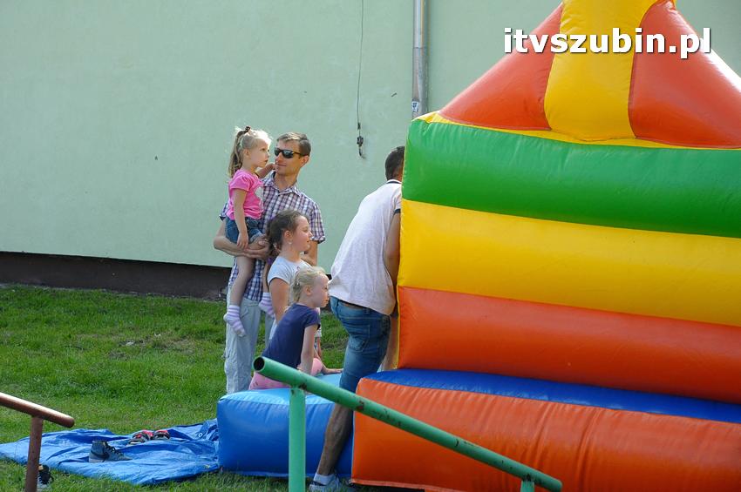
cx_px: 370
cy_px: 246
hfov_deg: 19.5
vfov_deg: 13.0
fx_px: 2159
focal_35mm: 105
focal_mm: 70
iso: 800
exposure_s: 1/800
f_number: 7.1
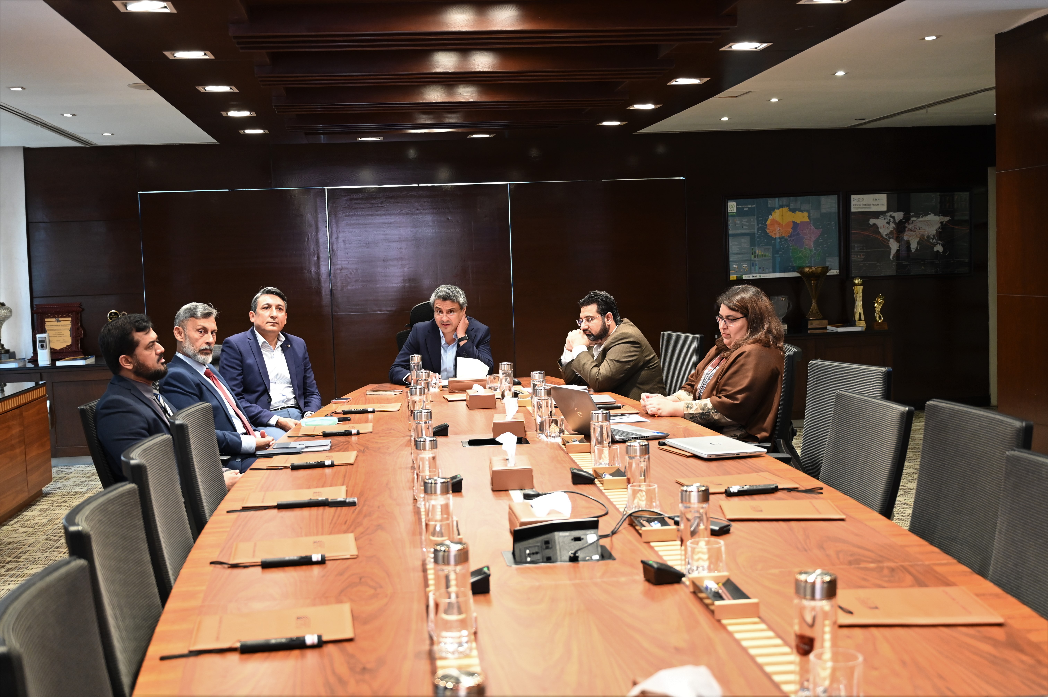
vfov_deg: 31.9
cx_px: 524
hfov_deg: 46.4
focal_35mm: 42
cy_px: 348
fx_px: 1222
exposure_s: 1/40
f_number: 4
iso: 1600
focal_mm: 42
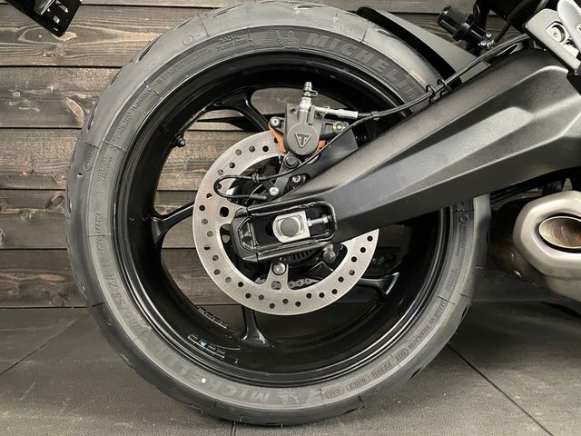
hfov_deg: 67.3
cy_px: 218
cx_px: 290
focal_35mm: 26
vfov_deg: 53.1
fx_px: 436
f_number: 1.6
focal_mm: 4.2
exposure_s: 1/25
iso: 500
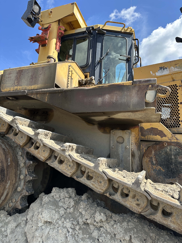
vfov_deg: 71.6
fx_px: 168
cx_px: 91
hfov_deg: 56.8
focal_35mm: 24
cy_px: 122
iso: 80
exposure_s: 1/1692
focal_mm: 6.86
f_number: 1.78
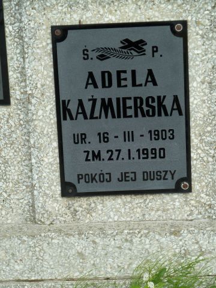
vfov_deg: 15.4
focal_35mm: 128
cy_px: 144
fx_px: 1065
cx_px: 108
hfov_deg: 11.6
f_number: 4.4
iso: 80
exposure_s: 1/100
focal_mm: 21
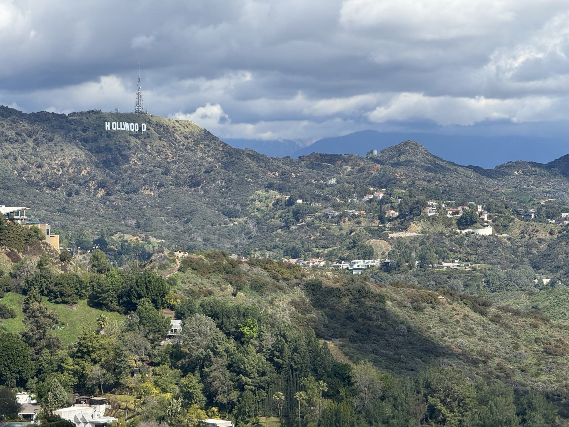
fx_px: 1972
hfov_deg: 16.4
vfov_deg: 12.3
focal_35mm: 120
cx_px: 284
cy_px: 214
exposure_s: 1/1546
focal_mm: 15.66
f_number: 2.8
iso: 50
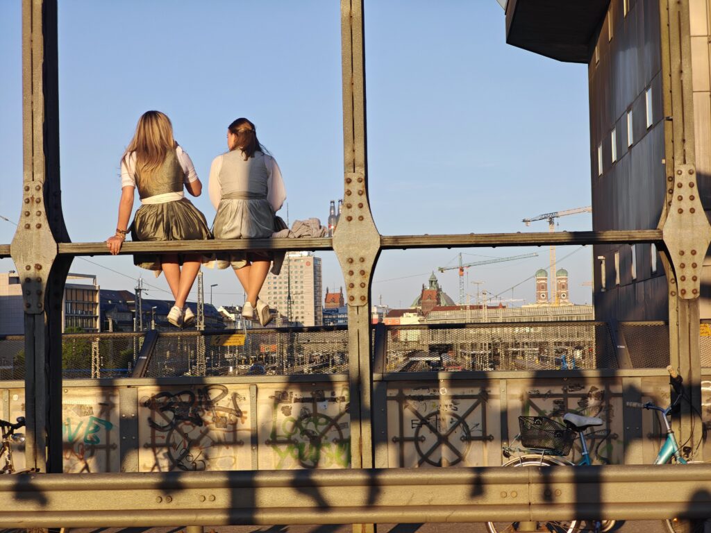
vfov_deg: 19.6
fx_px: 1540
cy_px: 266
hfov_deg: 26.0
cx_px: 356
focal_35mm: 75
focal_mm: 12.28
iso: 50
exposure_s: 1/968
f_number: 1.8
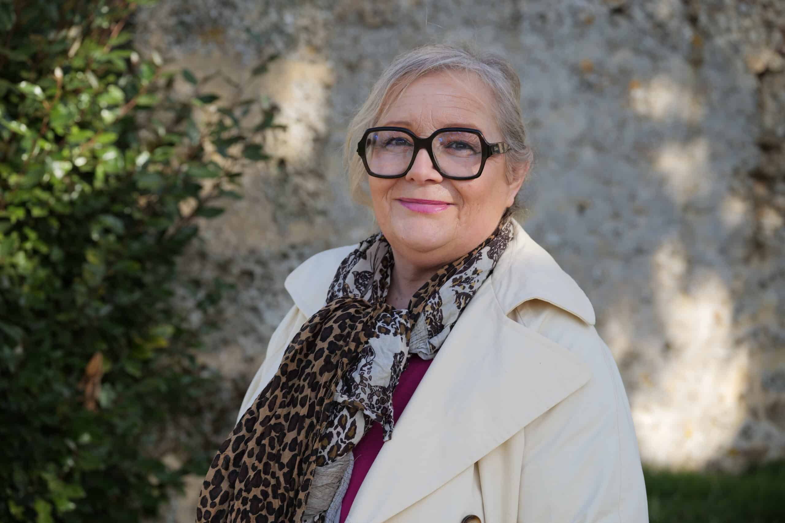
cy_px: 262
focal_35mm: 70
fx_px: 1526
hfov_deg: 28.8
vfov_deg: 19.5
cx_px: 392
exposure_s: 1/160
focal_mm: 70
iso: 100
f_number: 5.6
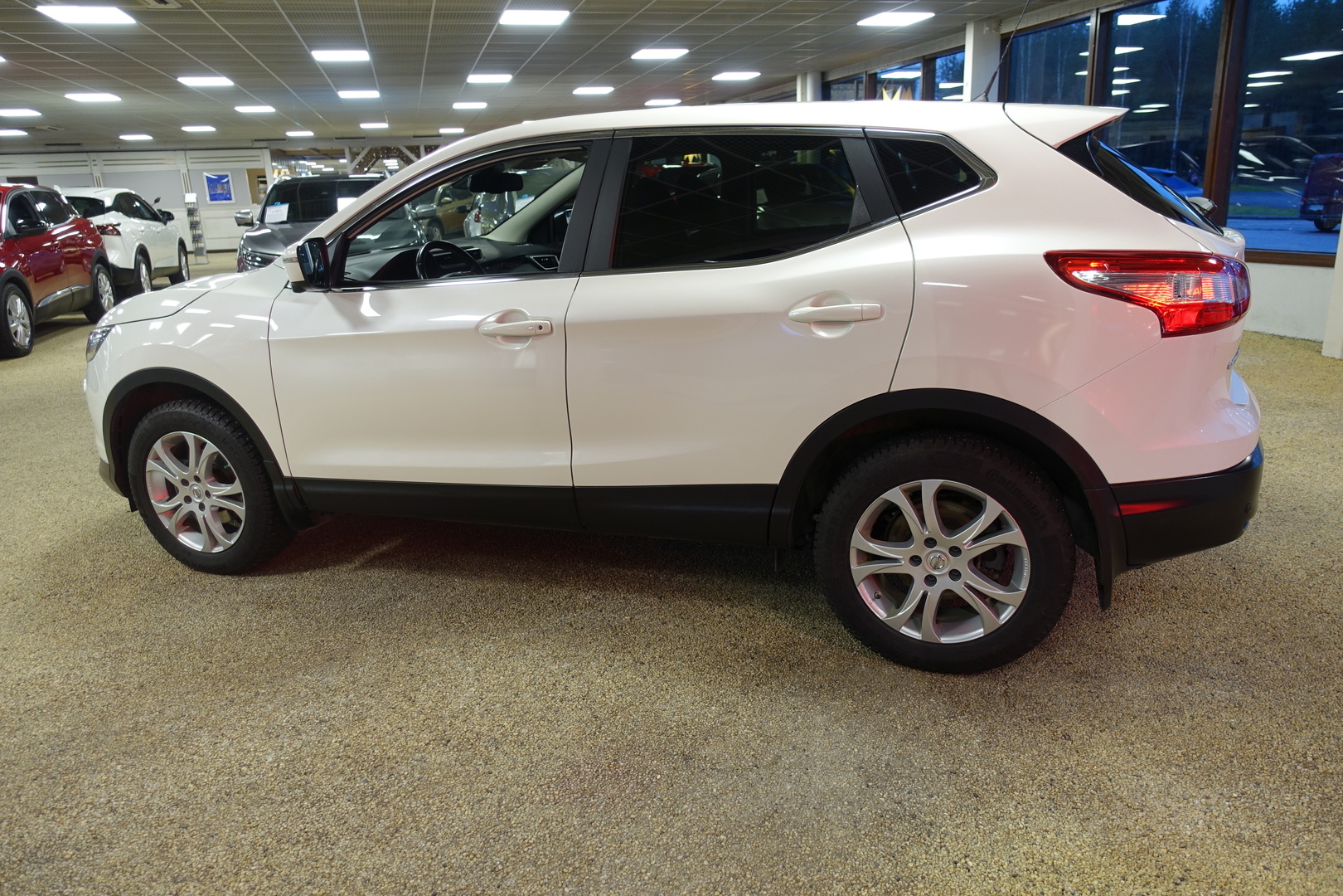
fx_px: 895
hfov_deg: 73.7
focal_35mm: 24
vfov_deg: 53.1
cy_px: 448
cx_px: 672
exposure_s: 1/30
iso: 125
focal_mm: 8.8
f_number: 1.8
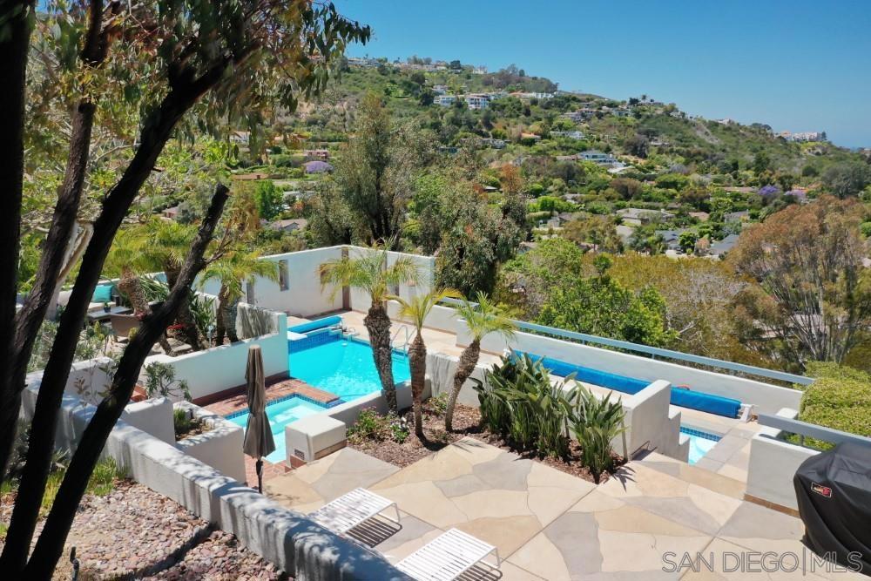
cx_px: 436
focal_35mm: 28
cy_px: 290
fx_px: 677
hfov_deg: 65.5
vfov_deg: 46.4
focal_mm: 10.26
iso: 200
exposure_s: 1/320
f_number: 5.6
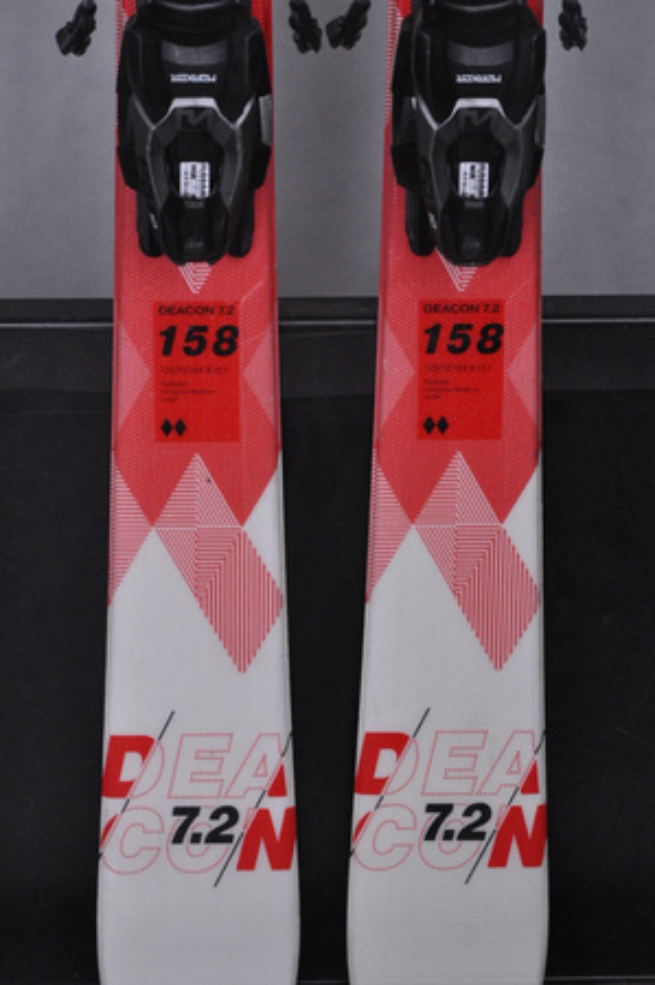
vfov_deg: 16.1
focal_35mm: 128
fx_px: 3487
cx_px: 328
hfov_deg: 10.7
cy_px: 492
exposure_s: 1/125
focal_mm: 85
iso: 3200
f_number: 9.5
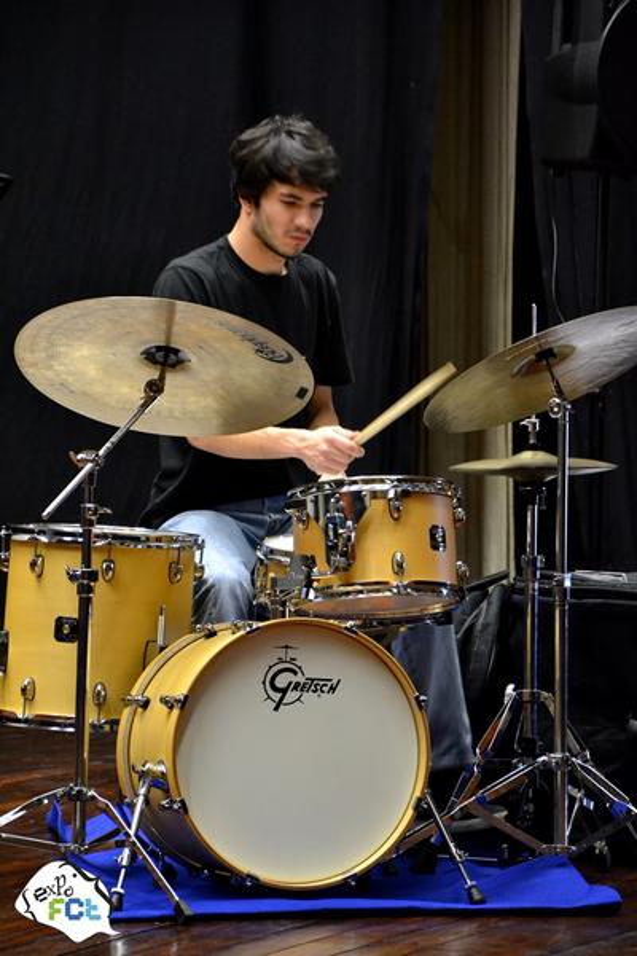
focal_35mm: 158
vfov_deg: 13.0
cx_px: 318
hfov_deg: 8.7
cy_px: 478
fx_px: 4180
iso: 3200
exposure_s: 1/50
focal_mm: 105
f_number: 5.6
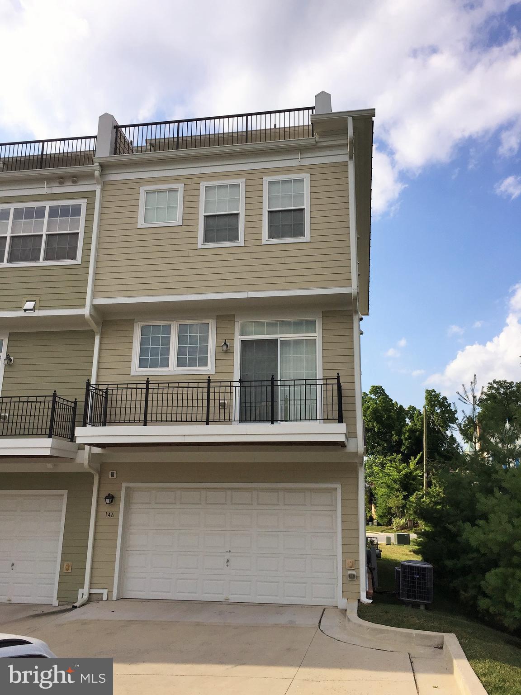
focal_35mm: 29
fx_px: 582
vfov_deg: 61.7
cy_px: 348
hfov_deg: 48.2
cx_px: 260
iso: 32
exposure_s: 1/2475
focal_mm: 4.15
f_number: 2.2
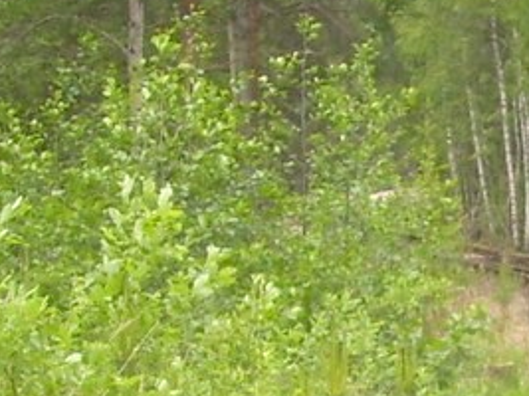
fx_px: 2948
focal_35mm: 193
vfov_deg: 7.6
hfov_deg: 9.7
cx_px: 945
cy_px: 557
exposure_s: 1/250
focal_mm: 5.7
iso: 80
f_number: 2.9
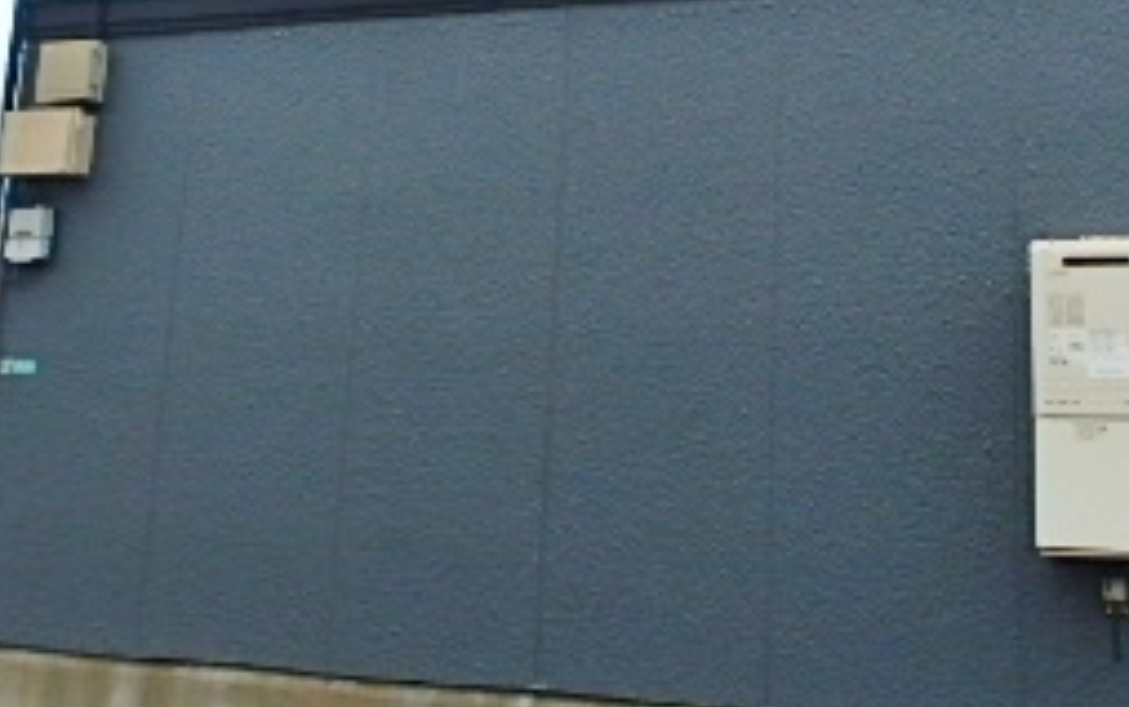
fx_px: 1724
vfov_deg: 22.4
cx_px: 716
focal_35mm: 56
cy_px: 22
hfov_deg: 36.0
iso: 125
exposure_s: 1/160
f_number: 3.5
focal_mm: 3.7
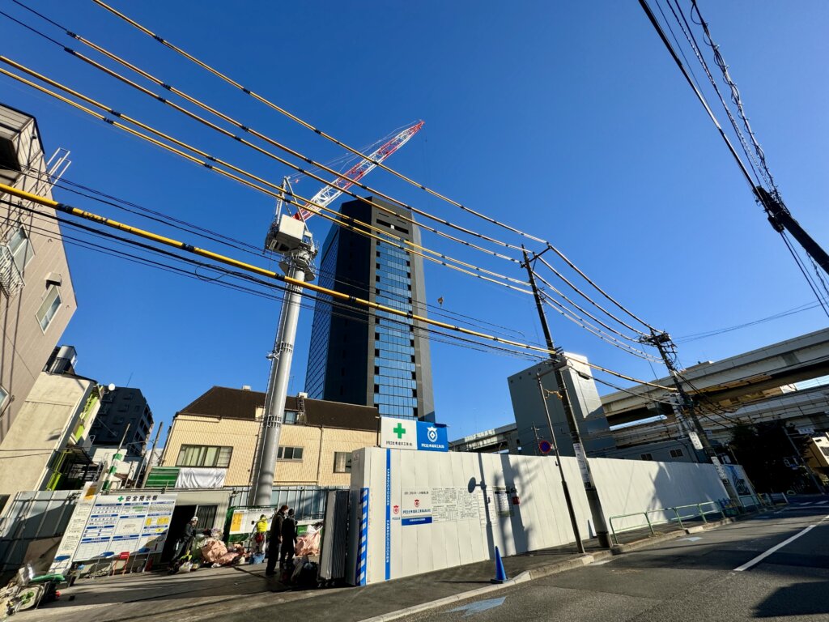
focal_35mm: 14
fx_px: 335
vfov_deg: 85.7
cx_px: 414
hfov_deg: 102.1
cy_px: 311
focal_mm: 2.22
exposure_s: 1/1637
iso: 50
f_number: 2.2
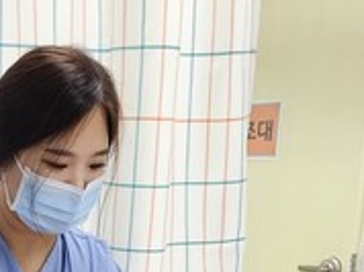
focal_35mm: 81
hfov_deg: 23.1
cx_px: -2
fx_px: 851
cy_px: 423
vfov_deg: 16.4
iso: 200
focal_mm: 5
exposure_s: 1/120
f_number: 1.8
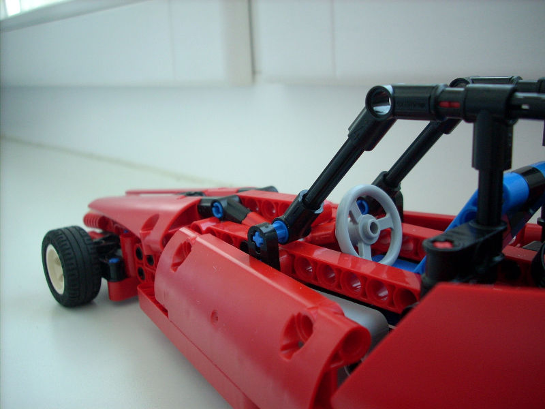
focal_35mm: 37
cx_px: 272
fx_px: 583
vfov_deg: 38.7
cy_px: 204
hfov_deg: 50.1
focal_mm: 6.2
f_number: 2.8
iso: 147
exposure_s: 1/30
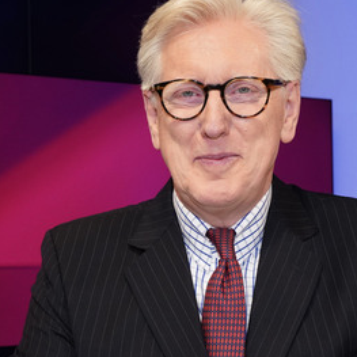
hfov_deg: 35.1
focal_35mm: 48
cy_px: 164
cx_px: 227
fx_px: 560
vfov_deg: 35.3
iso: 2000
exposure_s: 1/125
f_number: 5.6
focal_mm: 33
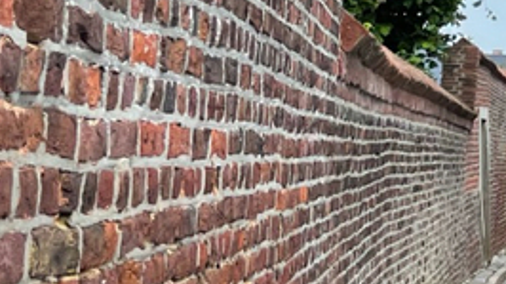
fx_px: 1716
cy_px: 109
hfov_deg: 13.8
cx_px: 1061
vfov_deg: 9.4
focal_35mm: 128
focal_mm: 4.2
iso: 32
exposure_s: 1/836
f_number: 1.6
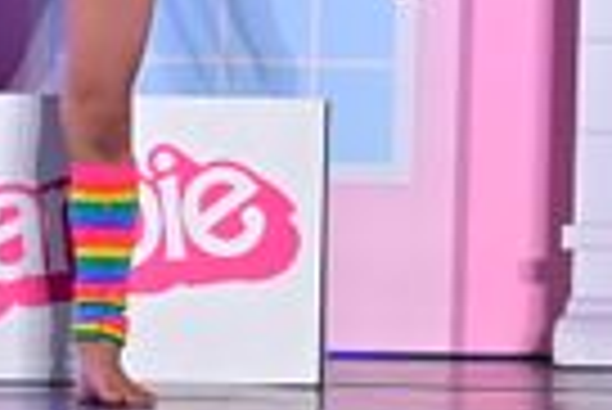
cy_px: -498
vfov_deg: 2.6
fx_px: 8968
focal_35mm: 527
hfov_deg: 3.9
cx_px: 1346
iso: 4000
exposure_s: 1/800
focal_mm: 70
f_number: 4
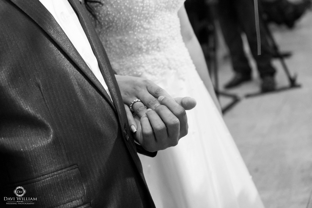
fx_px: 719
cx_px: 156
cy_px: 104
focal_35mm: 83
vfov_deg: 16.5
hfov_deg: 24.5
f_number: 4
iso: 5000
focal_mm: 55
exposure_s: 1/40
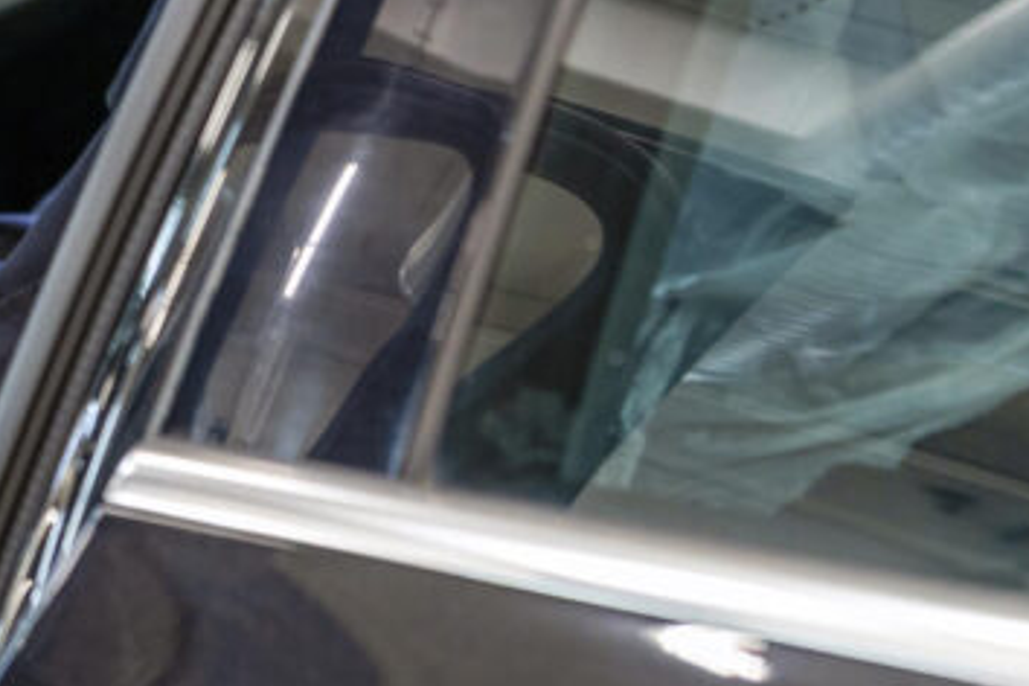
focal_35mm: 107
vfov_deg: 12.7
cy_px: 54
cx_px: -262
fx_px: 3058
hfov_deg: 18.0
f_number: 2.8
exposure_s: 1/50
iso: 800
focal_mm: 37
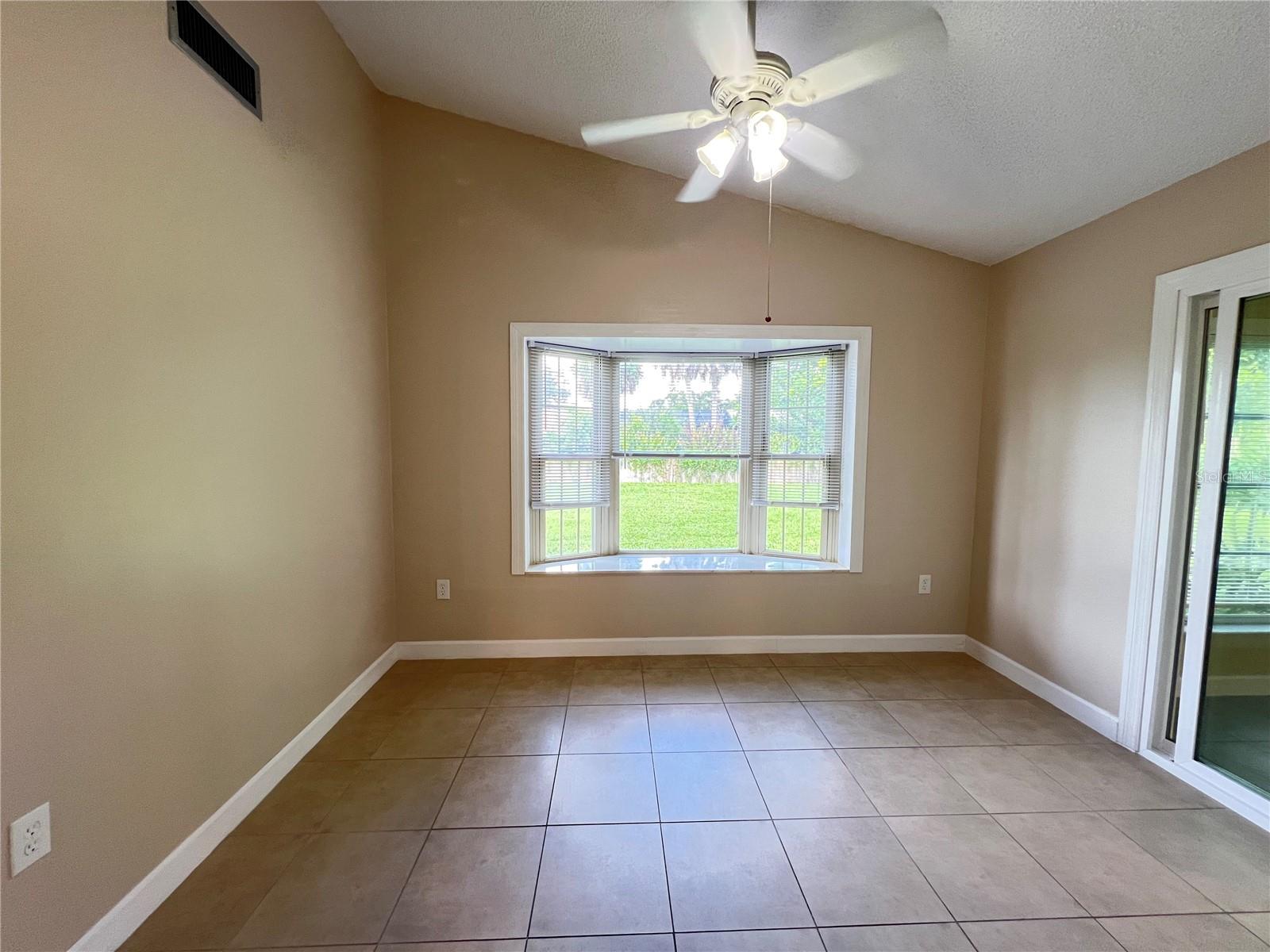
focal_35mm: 13
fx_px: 477
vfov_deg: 89.9
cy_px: 476
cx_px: 635
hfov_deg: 106.2
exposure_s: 1/60
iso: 200
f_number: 1.8
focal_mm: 1.57
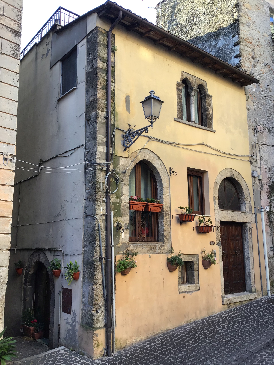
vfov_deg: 58.4
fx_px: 327
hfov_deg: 45.4
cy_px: 182
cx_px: 137
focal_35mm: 31
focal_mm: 3.3
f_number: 2.4
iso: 32
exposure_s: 1/100
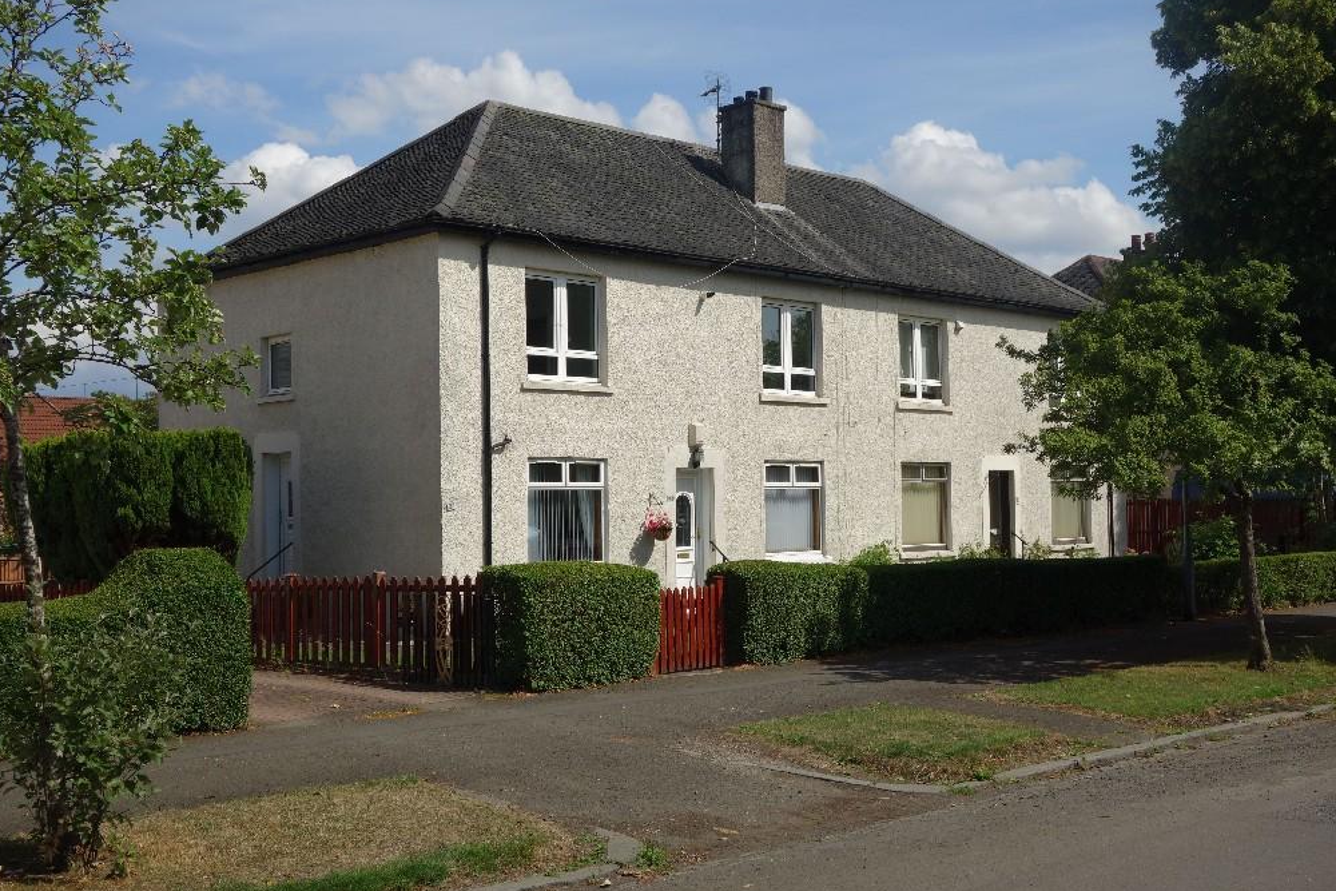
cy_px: 444
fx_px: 1559
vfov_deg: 31.9
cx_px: 675
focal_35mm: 42
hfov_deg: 46.4
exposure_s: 1/800
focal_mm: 15.1
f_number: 5.6
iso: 125
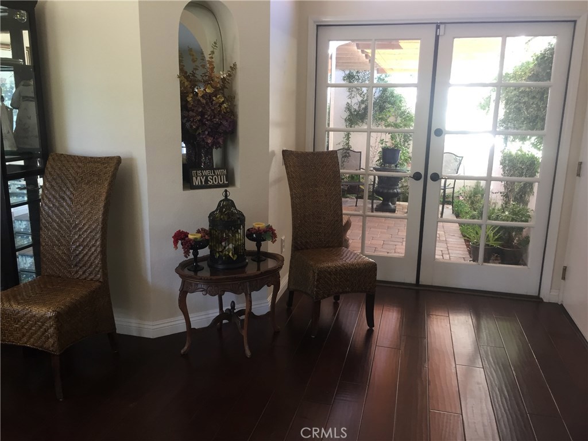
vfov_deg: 48.2
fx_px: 493
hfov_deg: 61.7
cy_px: 220
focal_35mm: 29
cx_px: 294
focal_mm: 4.15
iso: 64
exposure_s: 1/30
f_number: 2.2
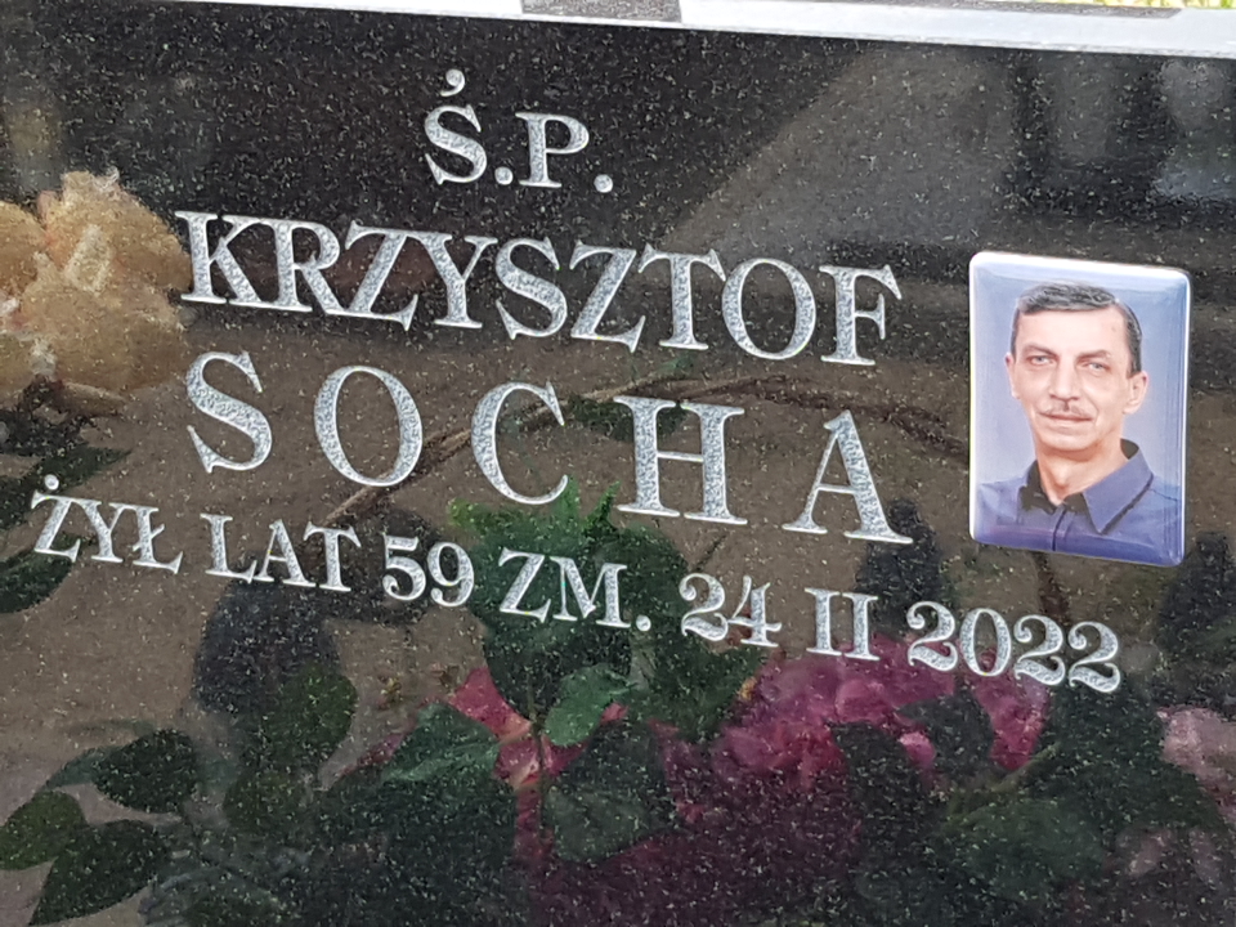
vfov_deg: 53.1
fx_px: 928
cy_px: 464
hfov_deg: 67.3
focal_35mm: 26
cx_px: 618
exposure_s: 1/522
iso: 40
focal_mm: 4.2
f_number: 1.7
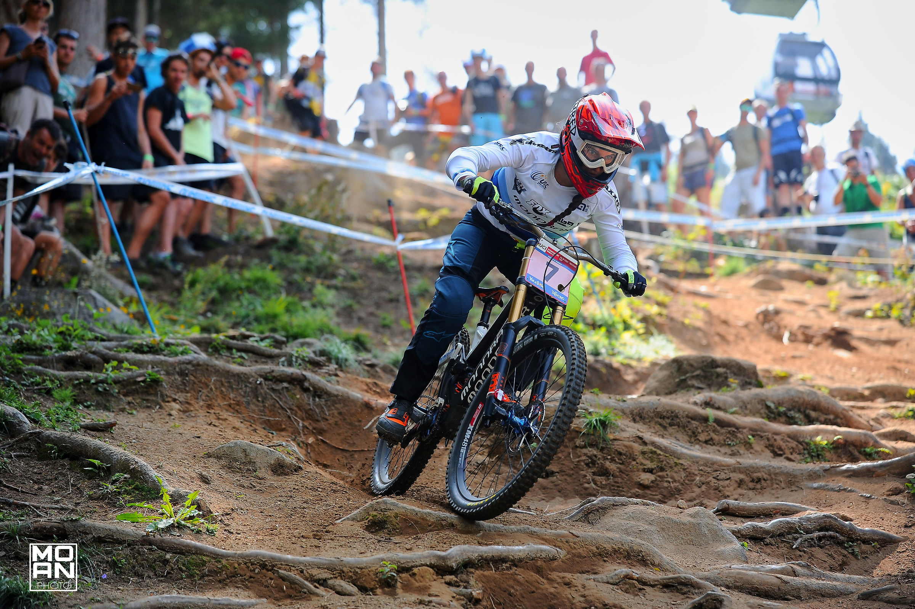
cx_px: 458
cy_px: 304
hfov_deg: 19.5
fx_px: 2667
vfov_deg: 13.0
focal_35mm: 105
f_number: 3.2
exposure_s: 1/1250
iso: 640
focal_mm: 105
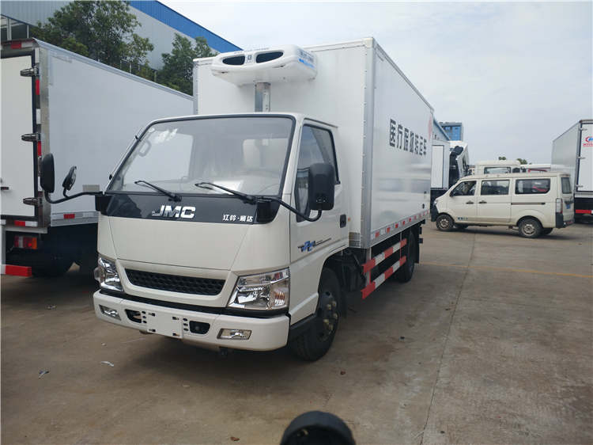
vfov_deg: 61.1
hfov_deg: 76.4
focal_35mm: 22
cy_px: 222
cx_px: 296
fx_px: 377
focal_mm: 3.79
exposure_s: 1/802
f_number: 2
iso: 50
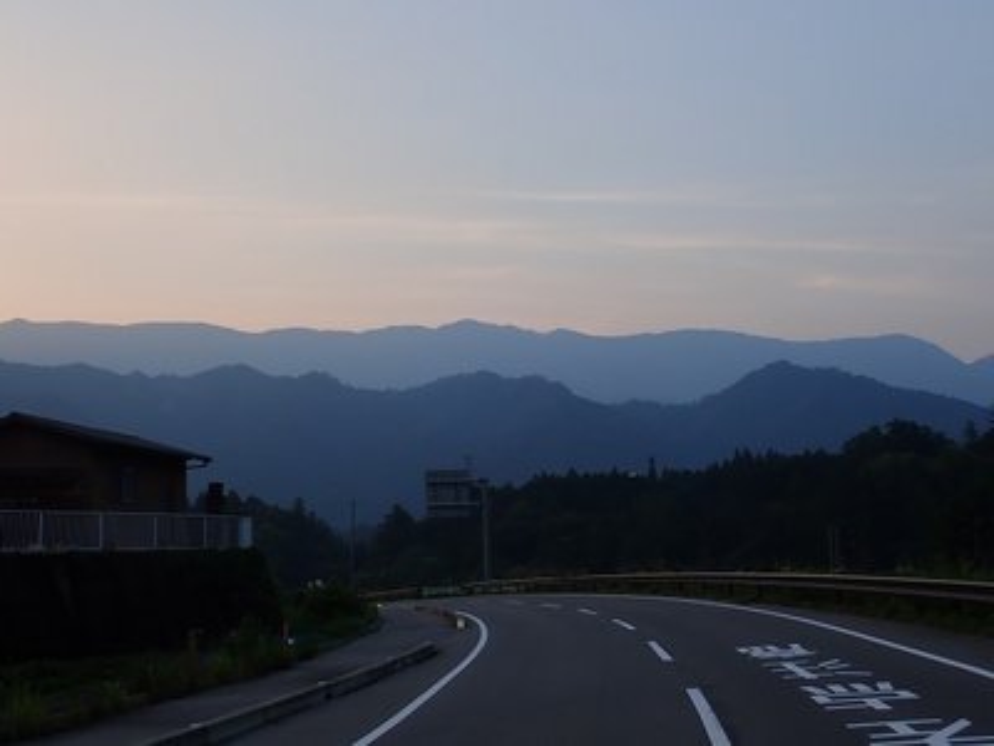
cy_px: 373
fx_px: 1407
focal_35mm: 49
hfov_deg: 38.9
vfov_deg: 29.7
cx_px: 497
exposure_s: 1/125
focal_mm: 8.99
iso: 100
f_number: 4.5
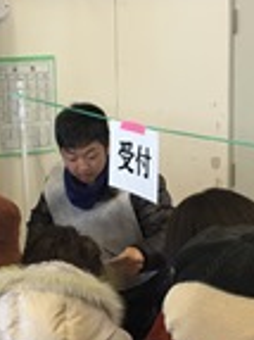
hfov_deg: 16.2
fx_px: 892
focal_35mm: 91
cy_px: 202
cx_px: 112
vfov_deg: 21.5
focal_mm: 4.15
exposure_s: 1/30
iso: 80
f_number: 2.2
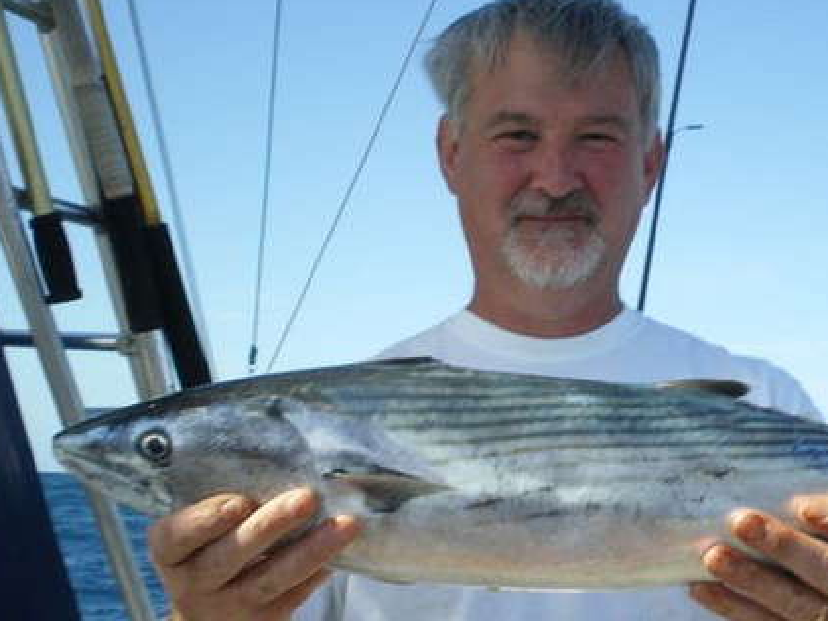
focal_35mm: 72
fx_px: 1722
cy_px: 396
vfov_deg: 20.4
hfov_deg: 26.8
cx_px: 595
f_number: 5.2
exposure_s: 1/250
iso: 50
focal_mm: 8.4
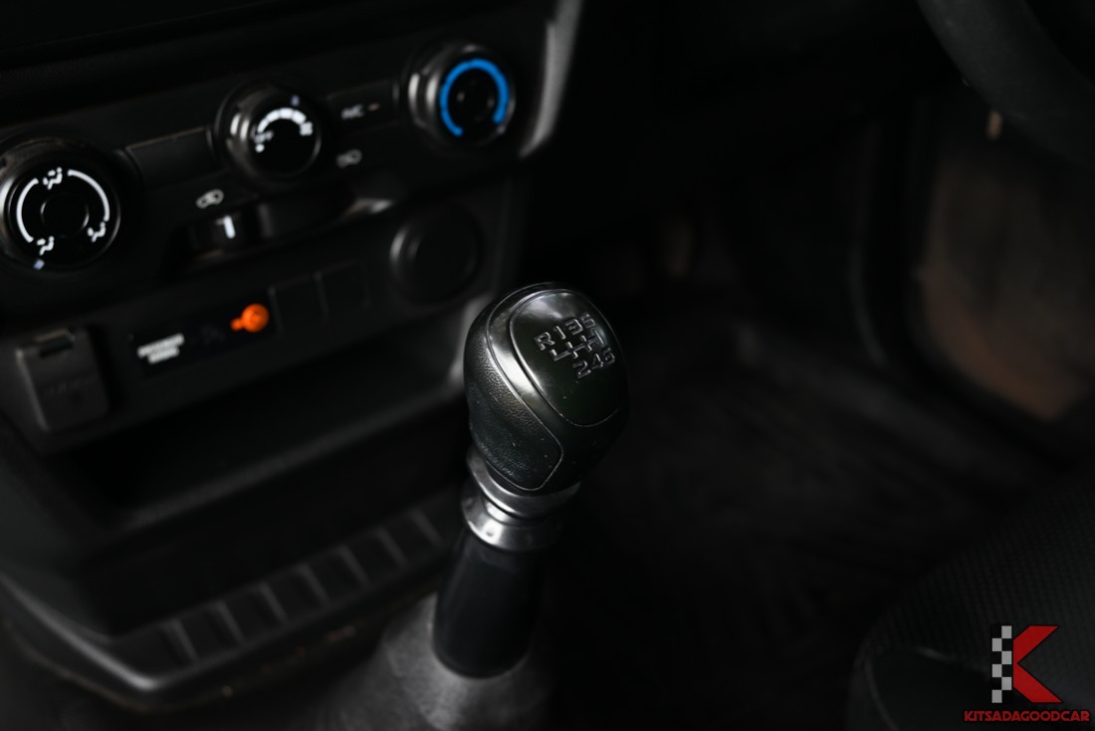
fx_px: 1126
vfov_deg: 36.0
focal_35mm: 37
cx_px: 548
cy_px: 366
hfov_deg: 51.9
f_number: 5.6
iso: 200
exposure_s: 1/45
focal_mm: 37
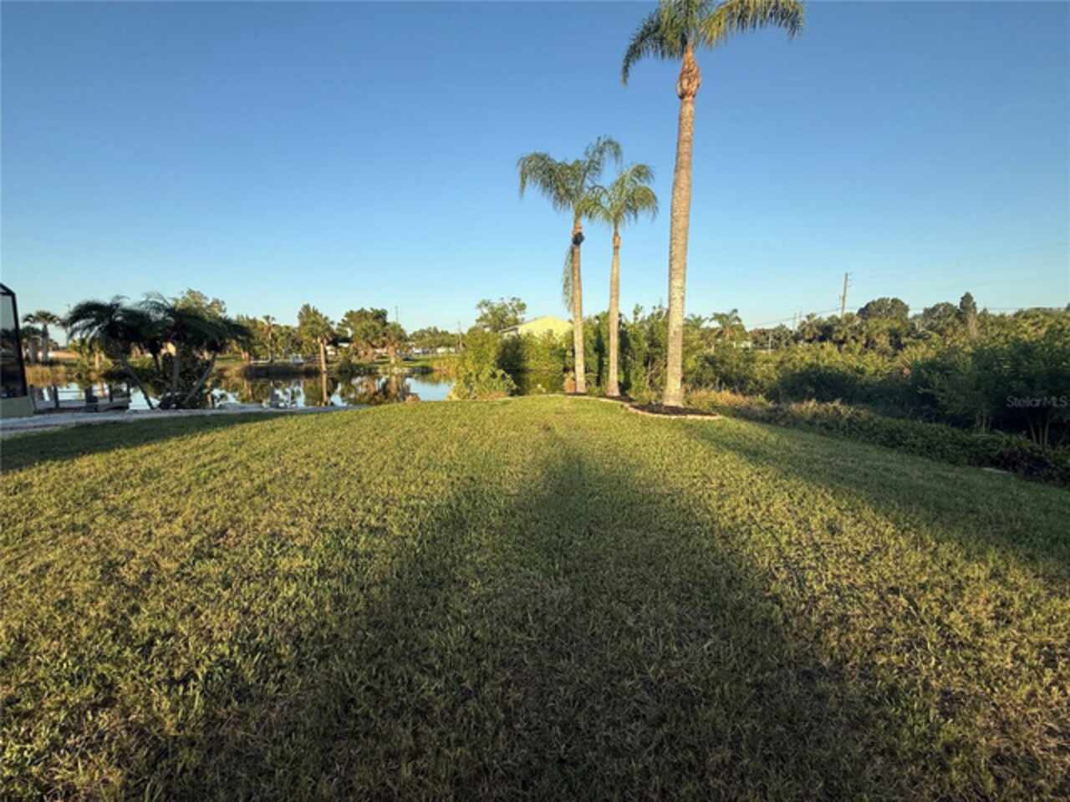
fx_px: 433
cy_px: 401
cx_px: 535
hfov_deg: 102.1
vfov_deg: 85.7
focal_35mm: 14
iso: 50
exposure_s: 1/864
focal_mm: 2.22
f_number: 2.2
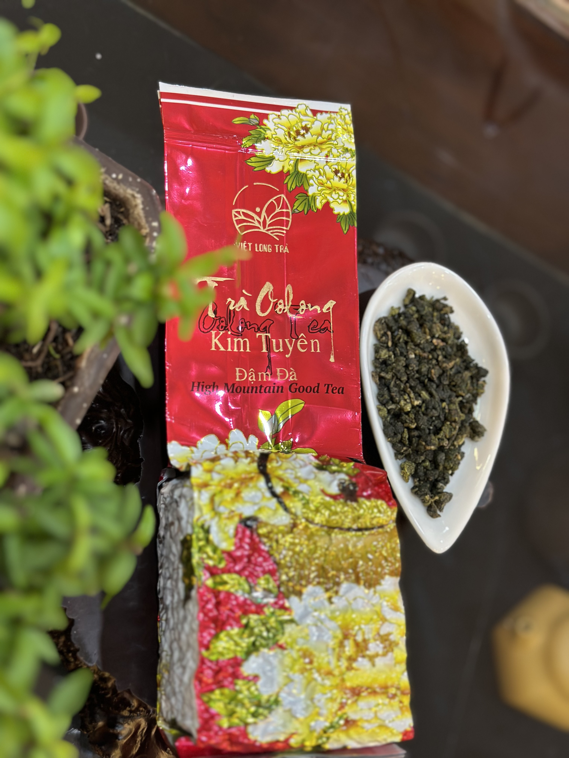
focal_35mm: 48
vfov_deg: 39.7
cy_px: 379
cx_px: 284
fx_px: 1052
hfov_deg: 30.3
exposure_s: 1/50
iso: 160
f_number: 1.78
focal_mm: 6.86
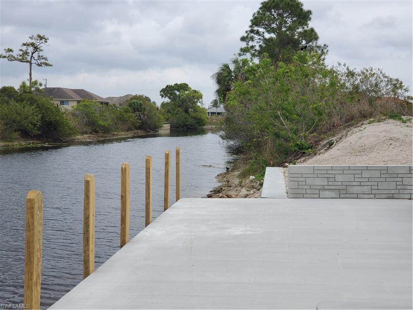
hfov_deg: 36.8
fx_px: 620
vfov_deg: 28.0
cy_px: 155
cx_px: 206
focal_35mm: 52
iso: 50
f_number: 2.4
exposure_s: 1/377
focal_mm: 6
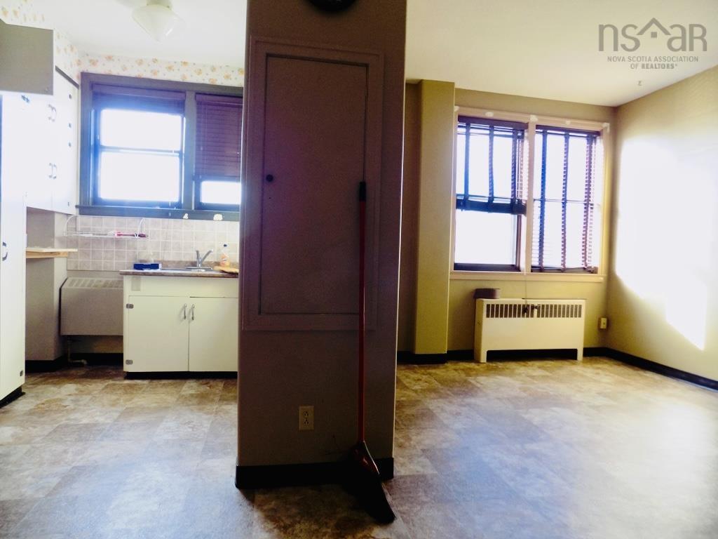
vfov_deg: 58.9
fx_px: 477
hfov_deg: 73.9
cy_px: 270
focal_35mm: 23
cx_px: 359
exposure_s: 1/30
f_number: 3.1
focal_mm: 4
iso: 80
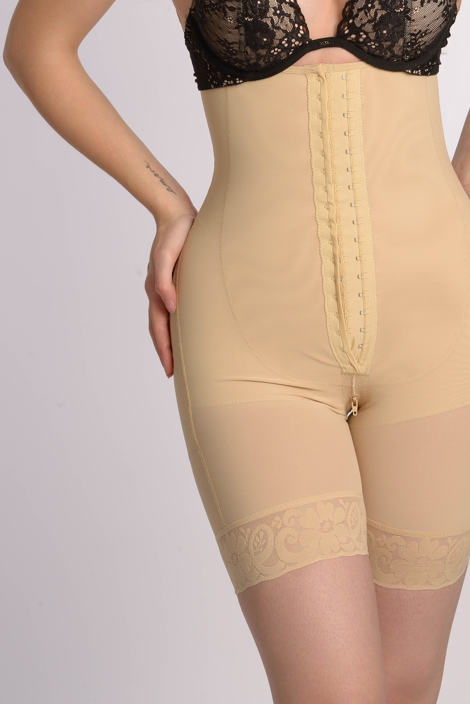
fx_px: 2877
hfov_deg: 9.3
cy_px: 102
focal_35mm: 147
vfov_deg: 13.9
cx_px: 317
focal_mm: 85
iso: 125
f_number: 14
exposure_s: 1/125
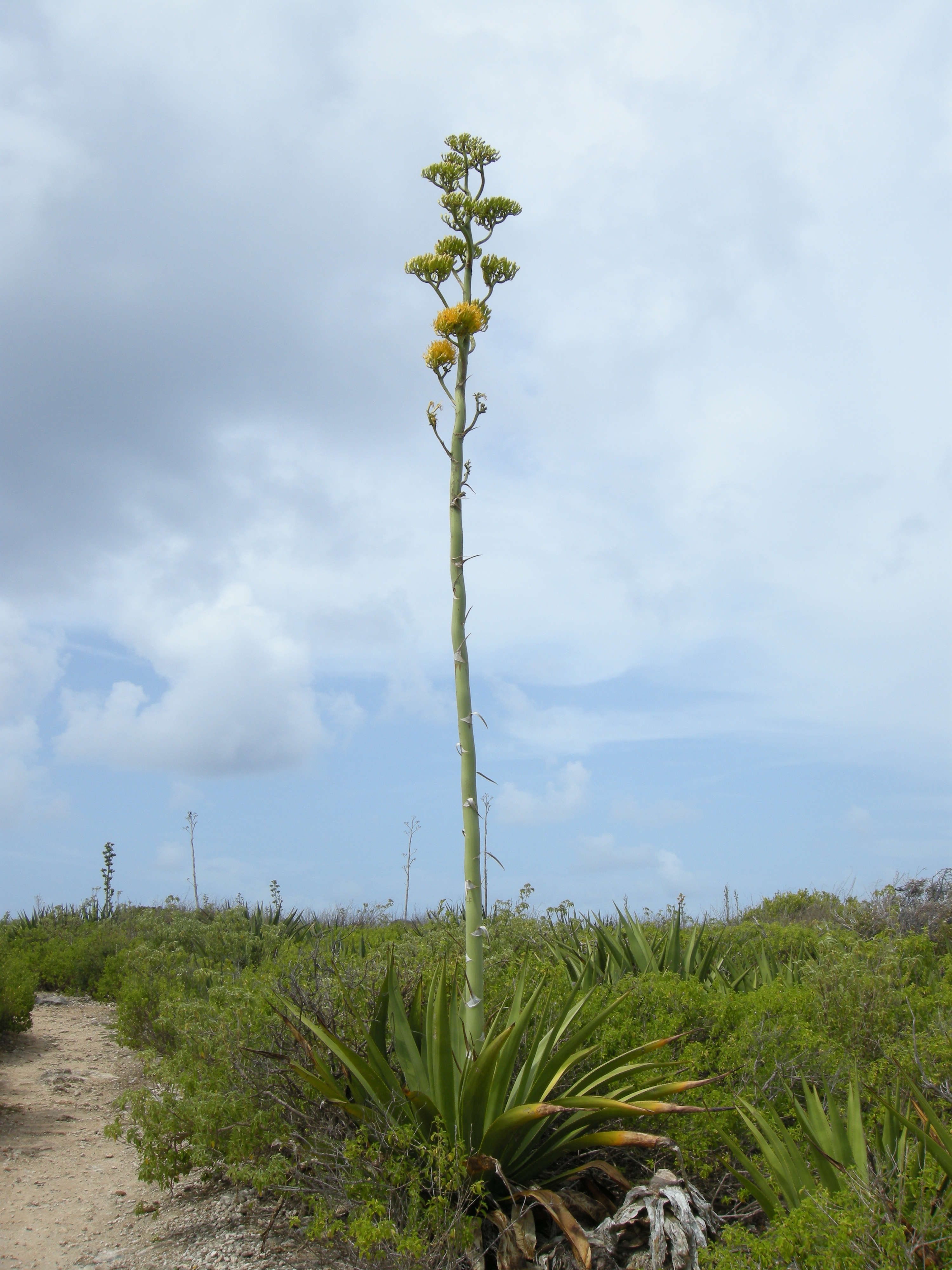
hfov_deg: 40.7
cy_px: 635
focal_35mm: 35
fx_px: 1283
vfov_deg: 52.6
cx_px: 476
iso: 64
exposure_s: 1/281
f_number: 6.1
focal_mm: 7.5
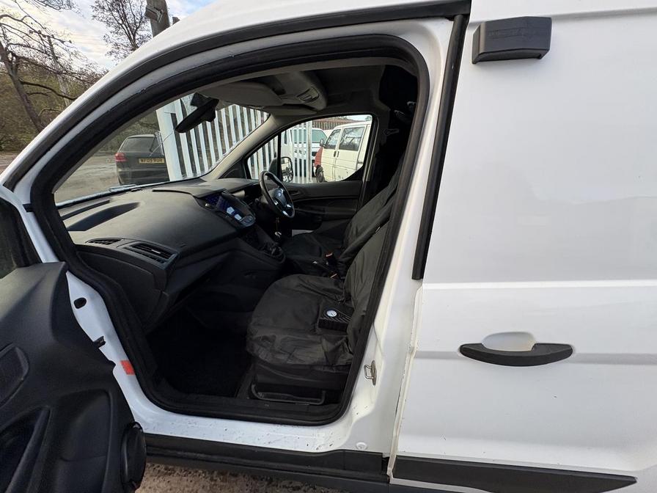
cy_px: 246
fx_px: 266
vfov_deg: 85.7
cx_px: 328
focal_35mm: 14
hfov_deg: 102.1
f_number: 2.2
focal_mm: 2.22
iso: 40
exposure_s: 1/188
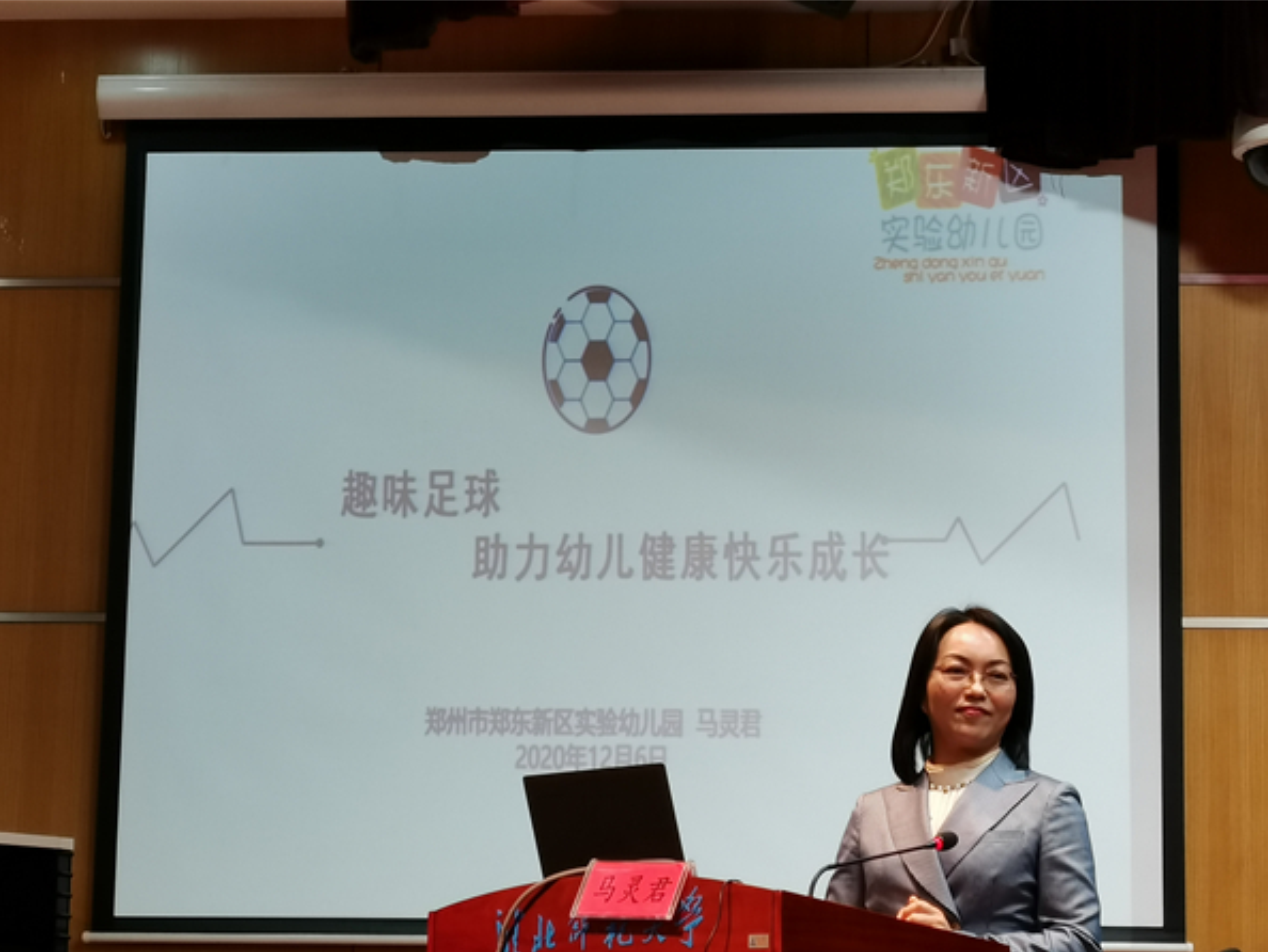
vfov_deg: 14.5
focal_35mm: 102
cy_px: 478
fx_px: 3738
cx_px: 634
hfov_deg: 19.3
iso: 125
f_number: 1.8
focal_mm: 5.58
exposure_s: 1/50
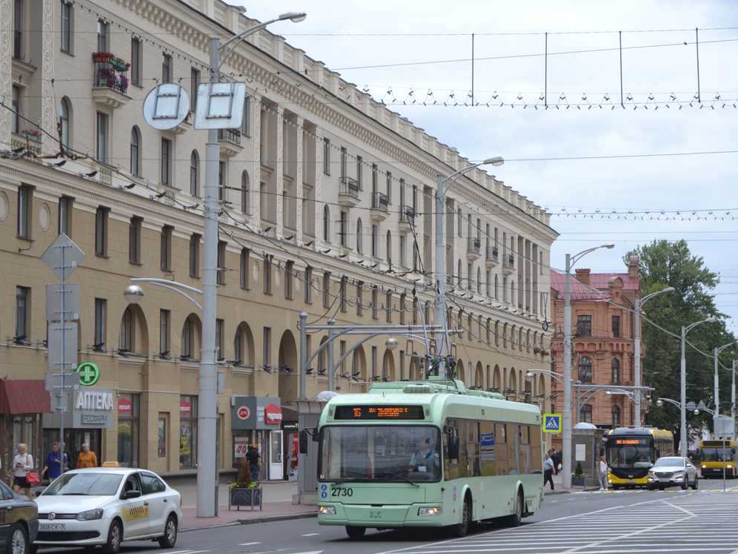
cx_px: 380
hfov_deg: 20.5
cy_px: 284
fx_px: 2038
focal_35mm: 96
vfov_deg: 15.5
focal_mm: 55
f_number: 5.6
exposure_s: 1/500
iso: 450
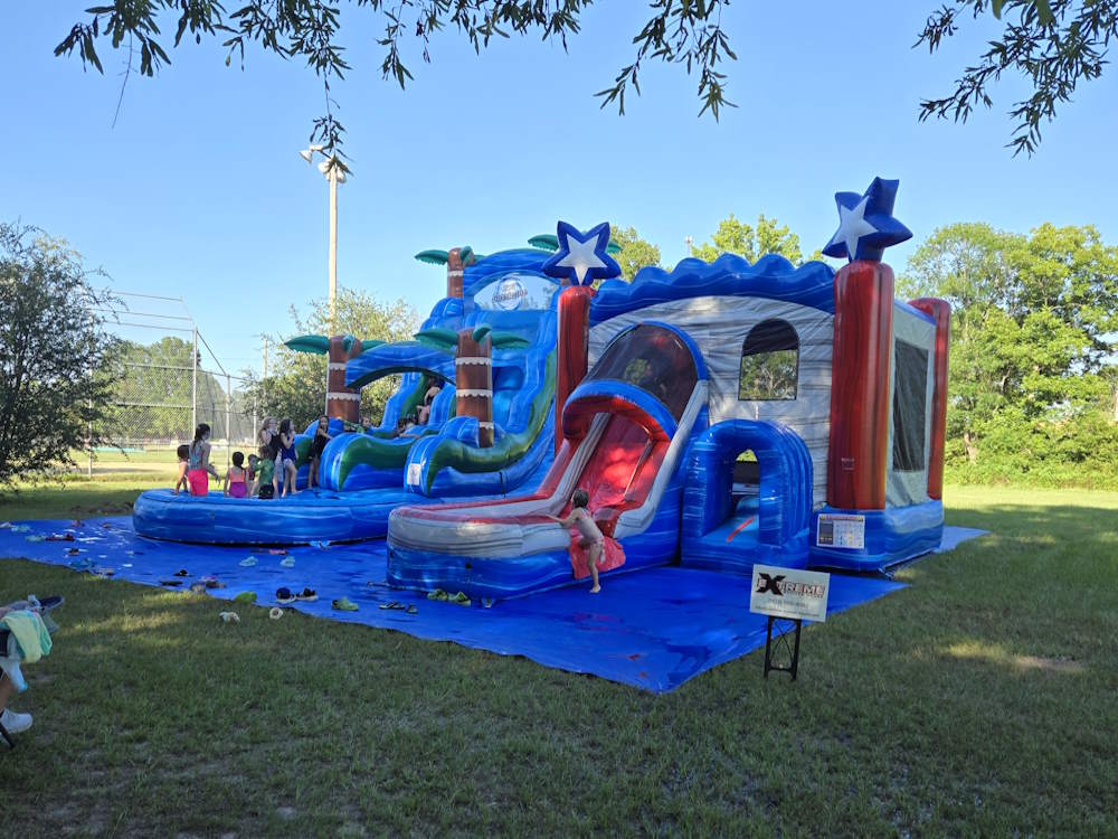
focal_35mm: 23
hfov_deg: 73.9
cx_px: 559
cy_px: 420
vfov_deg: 58.9
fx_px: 743
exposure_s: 1/631
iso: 25
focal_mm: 5.4
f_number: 1.8
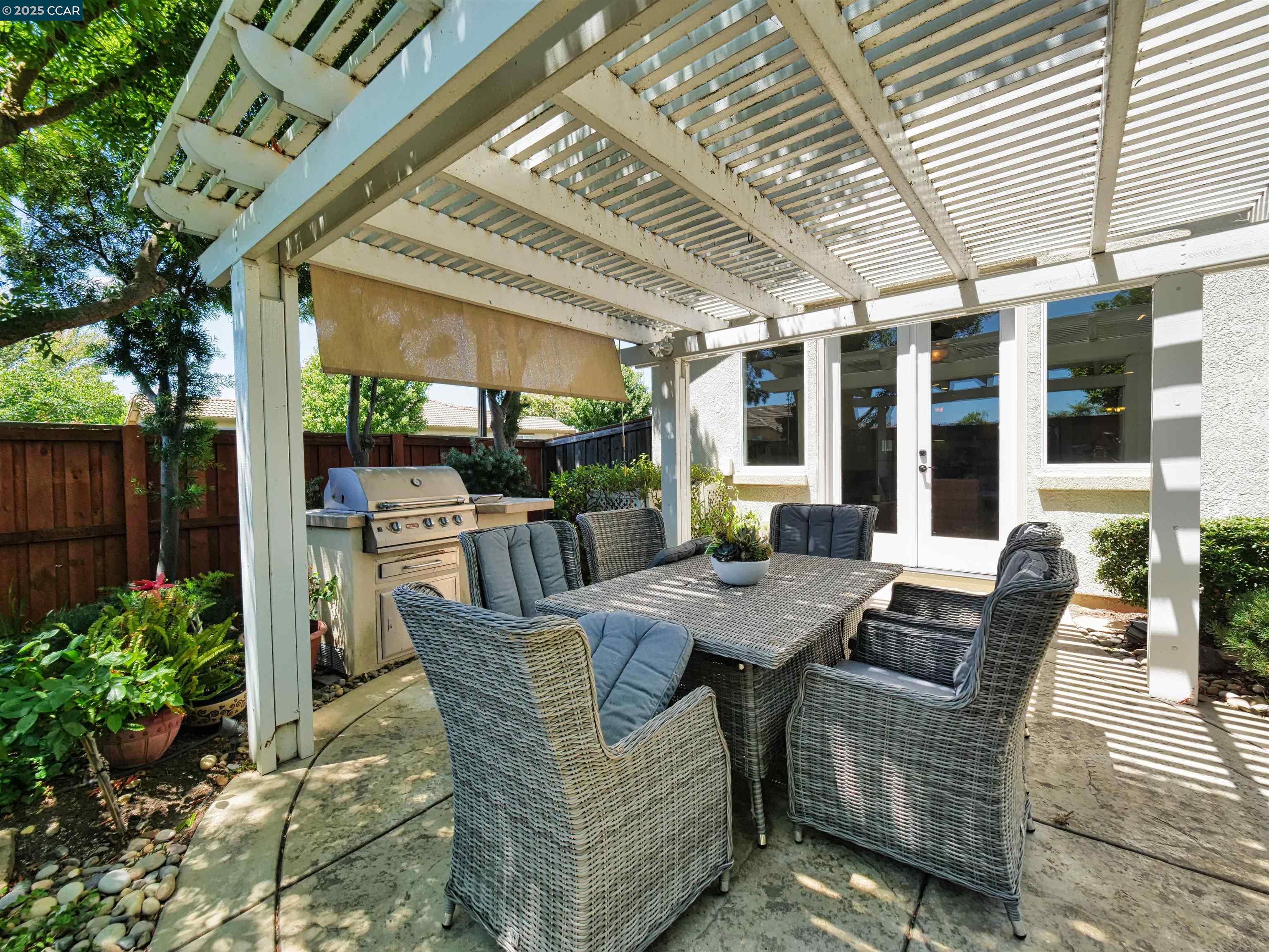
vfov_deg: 85.7
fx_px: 513
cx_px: 634
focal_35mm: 14
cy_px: 476
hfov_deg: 102.1
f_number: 5
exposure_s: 1/500
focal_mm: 7
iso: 320
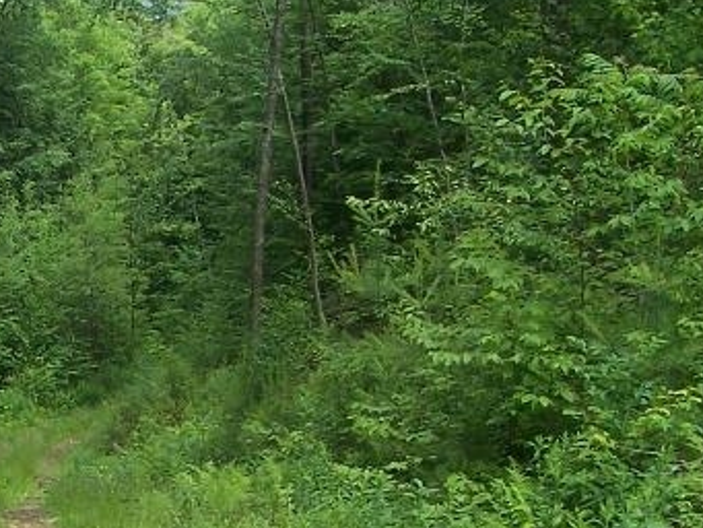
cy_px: 476
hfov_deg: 18.1
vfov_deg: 14.4
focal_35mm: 102
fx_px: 2072
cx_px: -188
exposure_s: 1/125
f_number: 5.6
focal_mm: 5.6
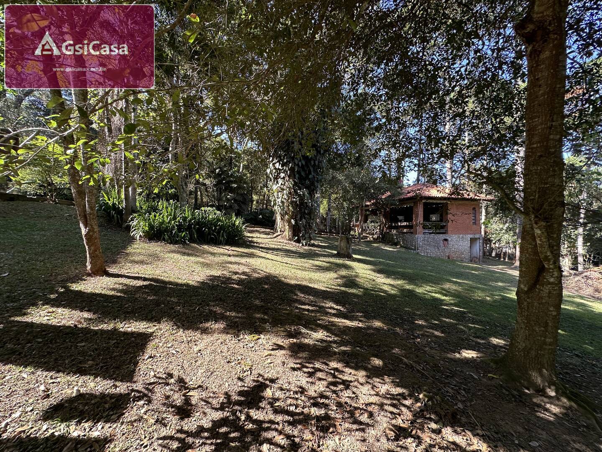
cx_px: 301
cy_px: 226
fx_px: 243
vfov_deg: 85.7
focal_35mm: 14
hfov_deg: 102.1
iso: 40
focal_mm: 2.22
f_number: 2.2
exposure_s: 1/104
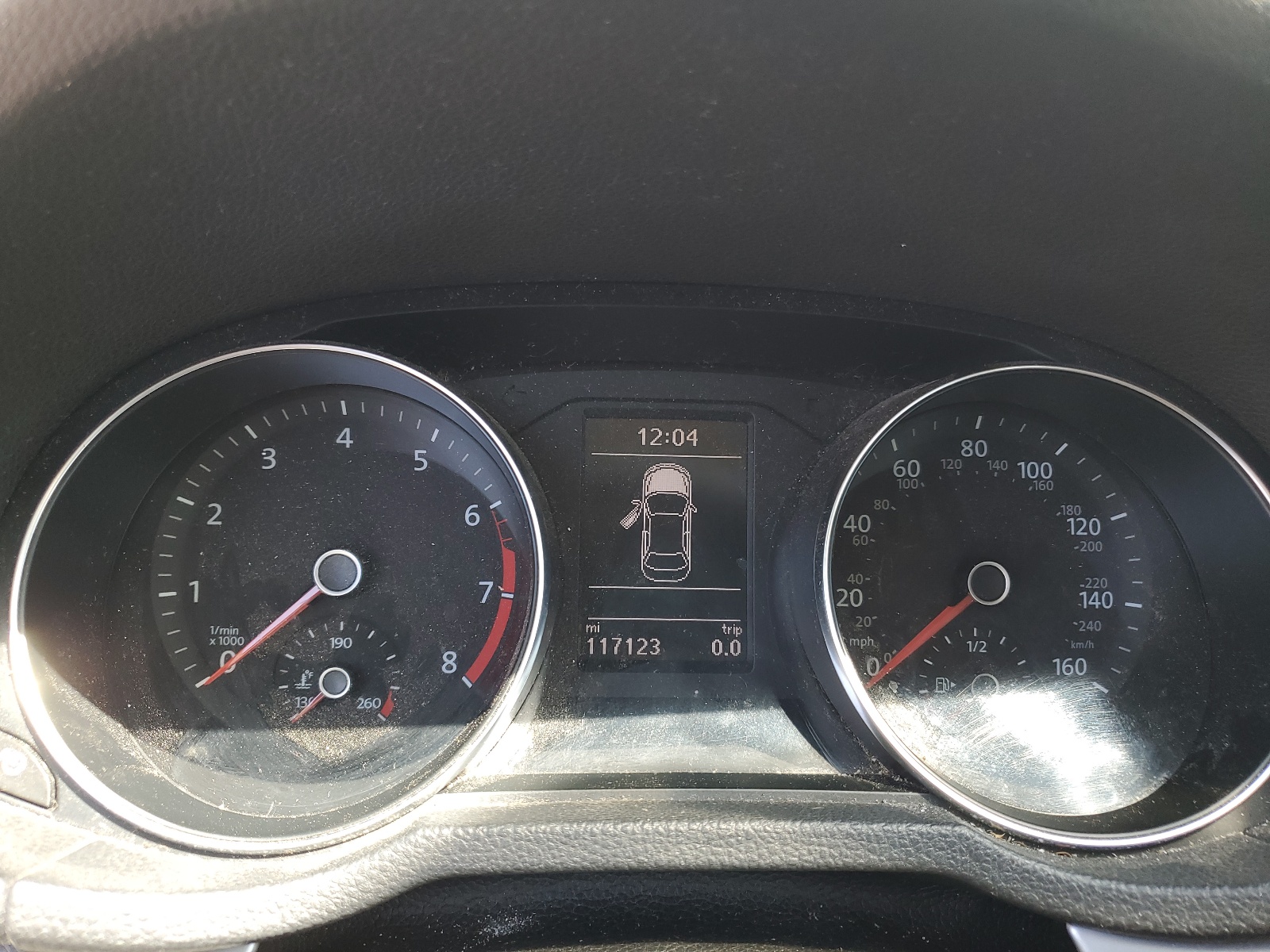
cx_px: 635
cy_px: 476
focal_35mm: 26
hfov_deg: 67.3
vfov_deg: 53.1
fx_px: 954
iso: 56
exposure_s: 1/120
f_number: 1.5
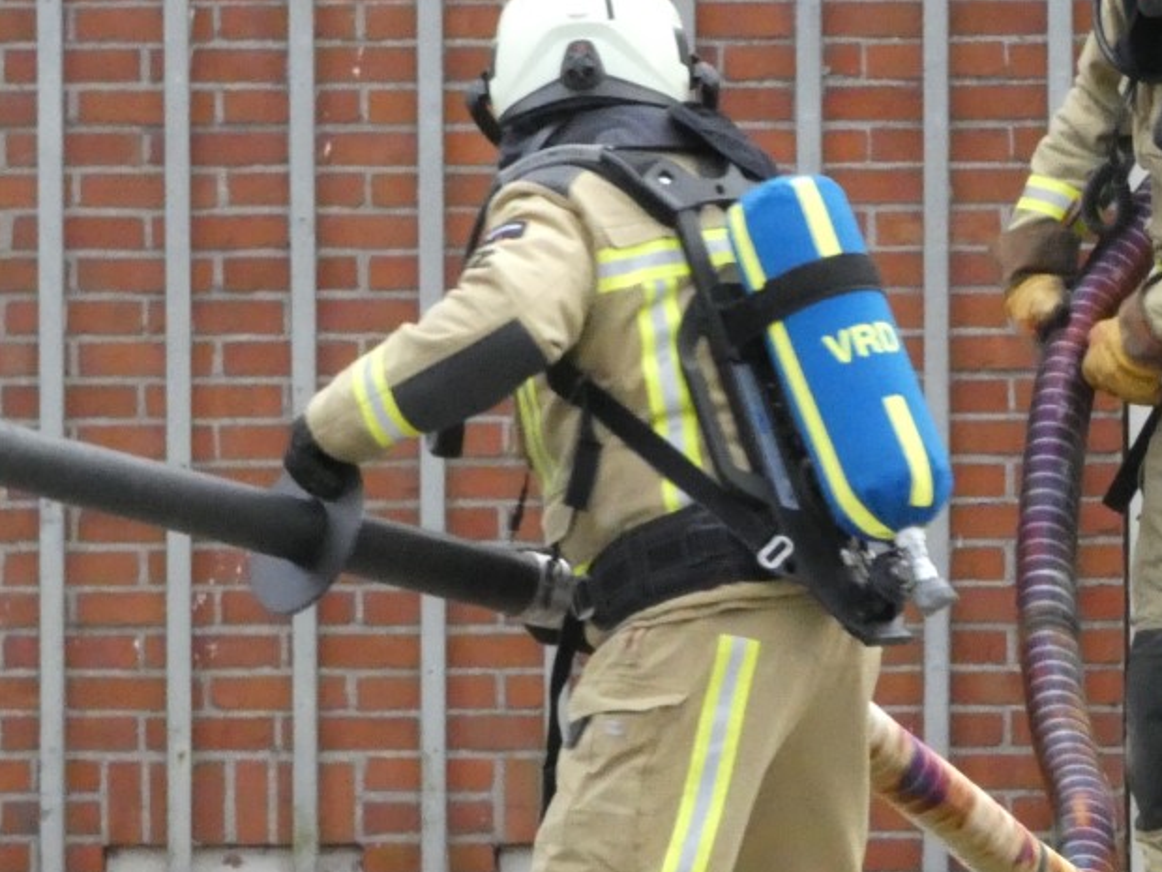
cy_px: 578
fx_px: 21987
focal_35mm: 655
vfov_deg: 2.3
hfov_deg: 3.0
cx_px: 761
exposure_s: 1/80
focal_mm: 50.6
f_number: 5.5
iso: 1250
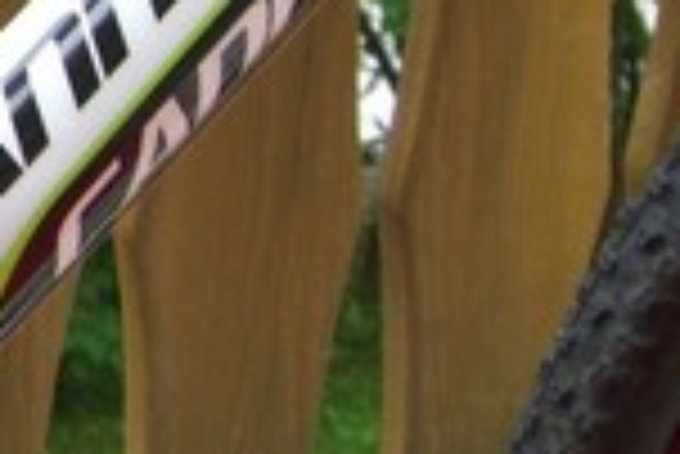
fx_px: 2723
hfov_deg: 13.5
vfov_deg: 9.3
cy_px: -205
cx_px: -284
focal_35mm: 144
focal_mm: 6.2
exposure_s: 1/125
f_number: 2.7
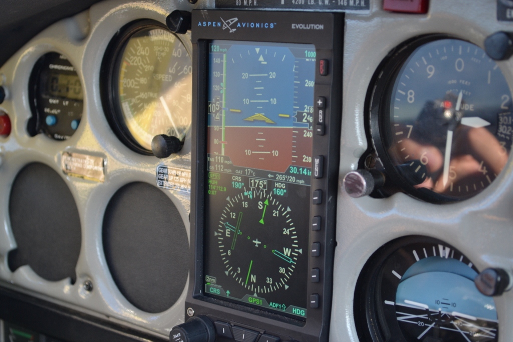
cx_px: 256
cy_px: 171
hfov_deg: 28.1
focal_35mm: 72
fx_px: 1026
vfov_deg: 18.9
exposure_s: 1/100
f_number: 5.3
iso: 400
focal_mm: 48
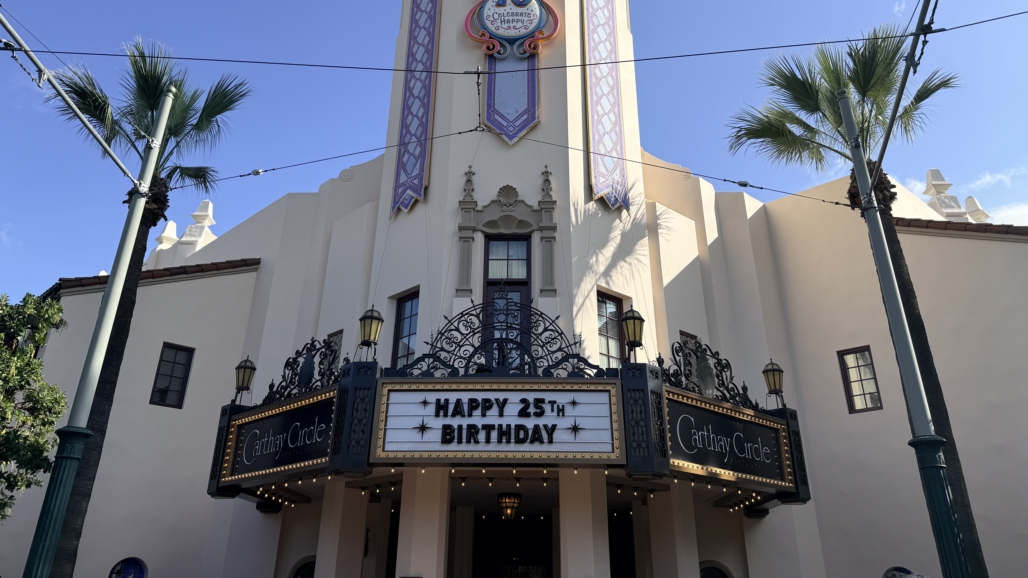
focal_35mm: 28
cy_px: 170
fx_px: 763
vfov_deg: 40.7
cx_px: 514
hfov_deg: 67.9
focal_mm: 6.76
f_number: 1.78
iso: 80
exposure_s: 1/4673
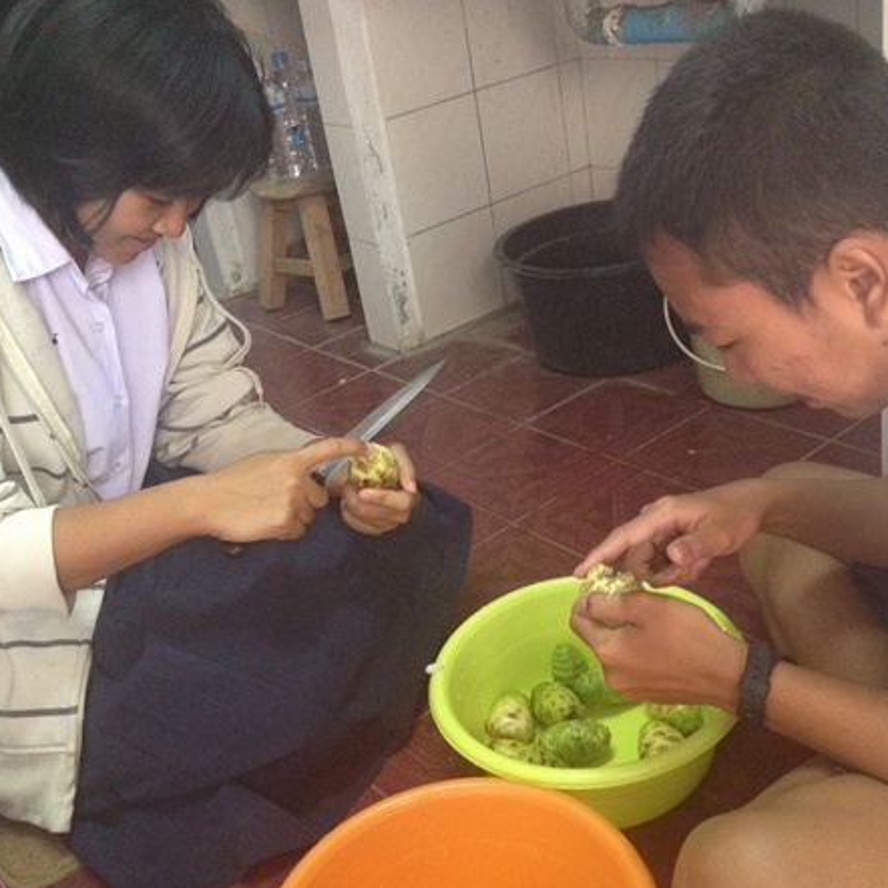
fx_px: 1219
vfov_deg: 40.0
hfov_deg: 40.0
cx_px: 468
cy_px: 448
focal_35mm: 42
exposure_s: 1/17
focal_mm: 4.28
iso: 400
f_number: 2.4
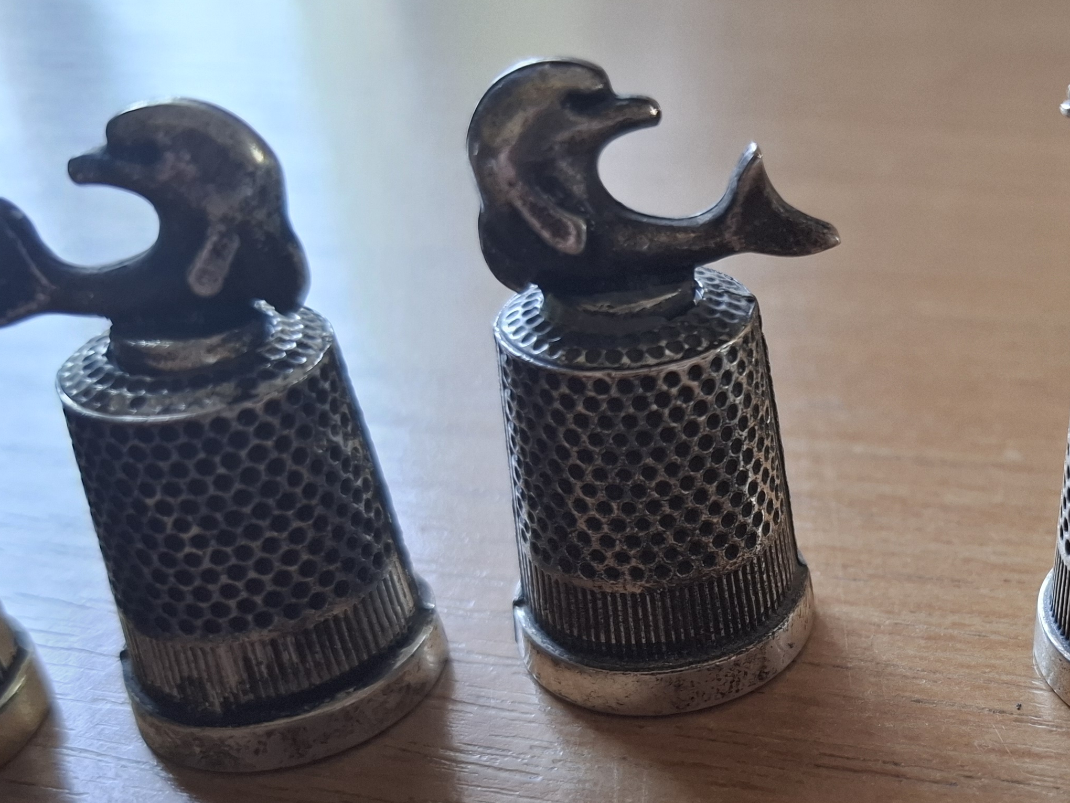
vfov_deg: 31.2
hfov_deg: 39.1
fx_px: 1422
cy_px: 554
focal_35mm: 46
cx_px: 904
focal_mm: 5.54
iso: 200
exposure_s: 1/60
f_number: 1.8
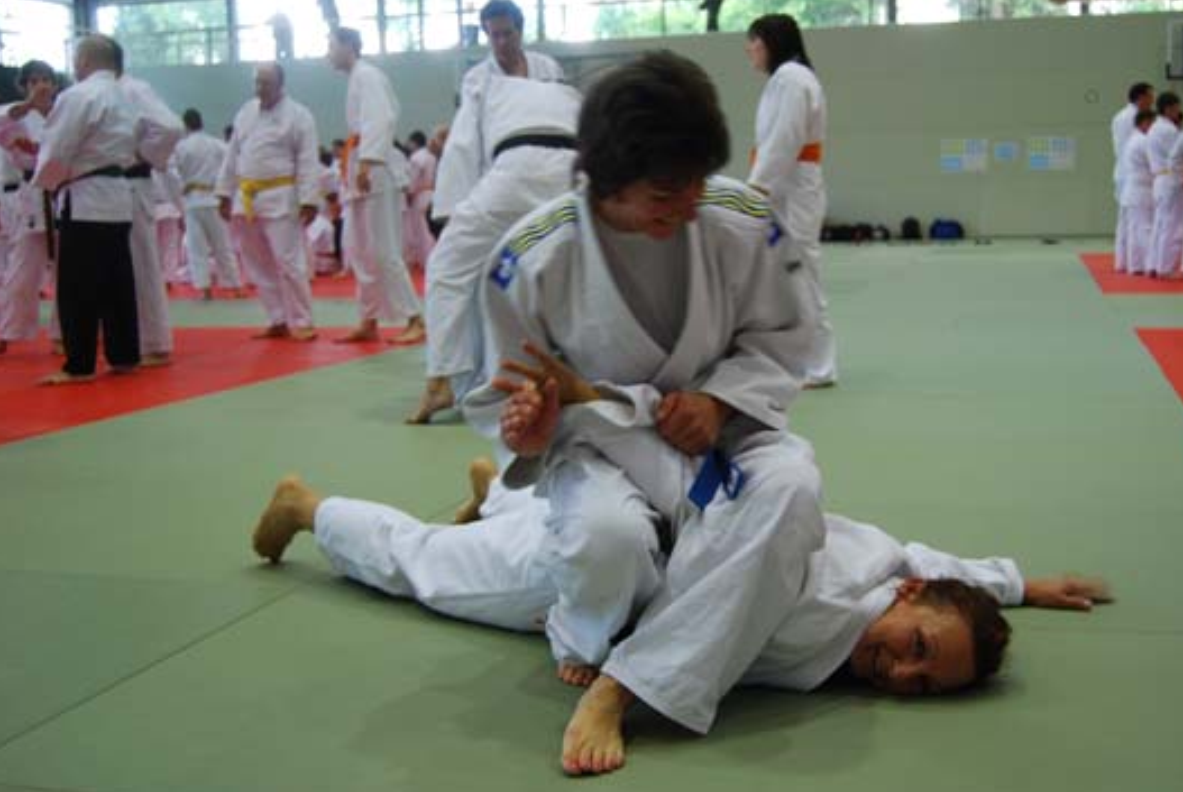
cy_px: 411
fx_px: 1349
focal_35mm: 41
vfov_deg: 32.7
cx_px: 662
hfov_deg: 47.3
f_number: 4
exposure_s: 1/30
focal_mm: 24
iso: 200
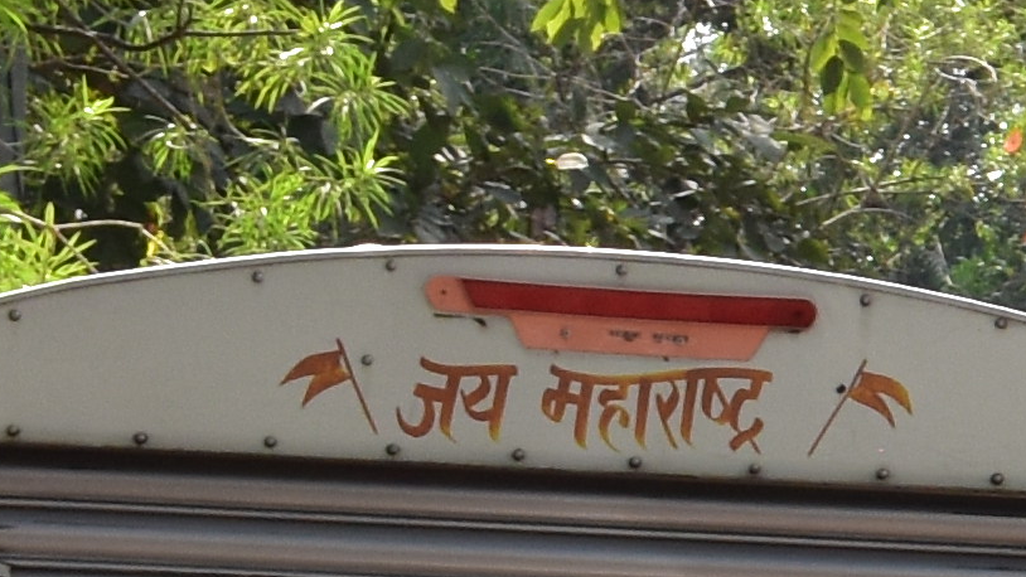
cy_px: 349
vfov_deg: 3.9
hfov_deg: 6.0
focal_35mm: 313
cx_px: 3722
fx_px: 8512
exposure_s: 1/200
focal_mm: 27
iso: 400
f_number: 10
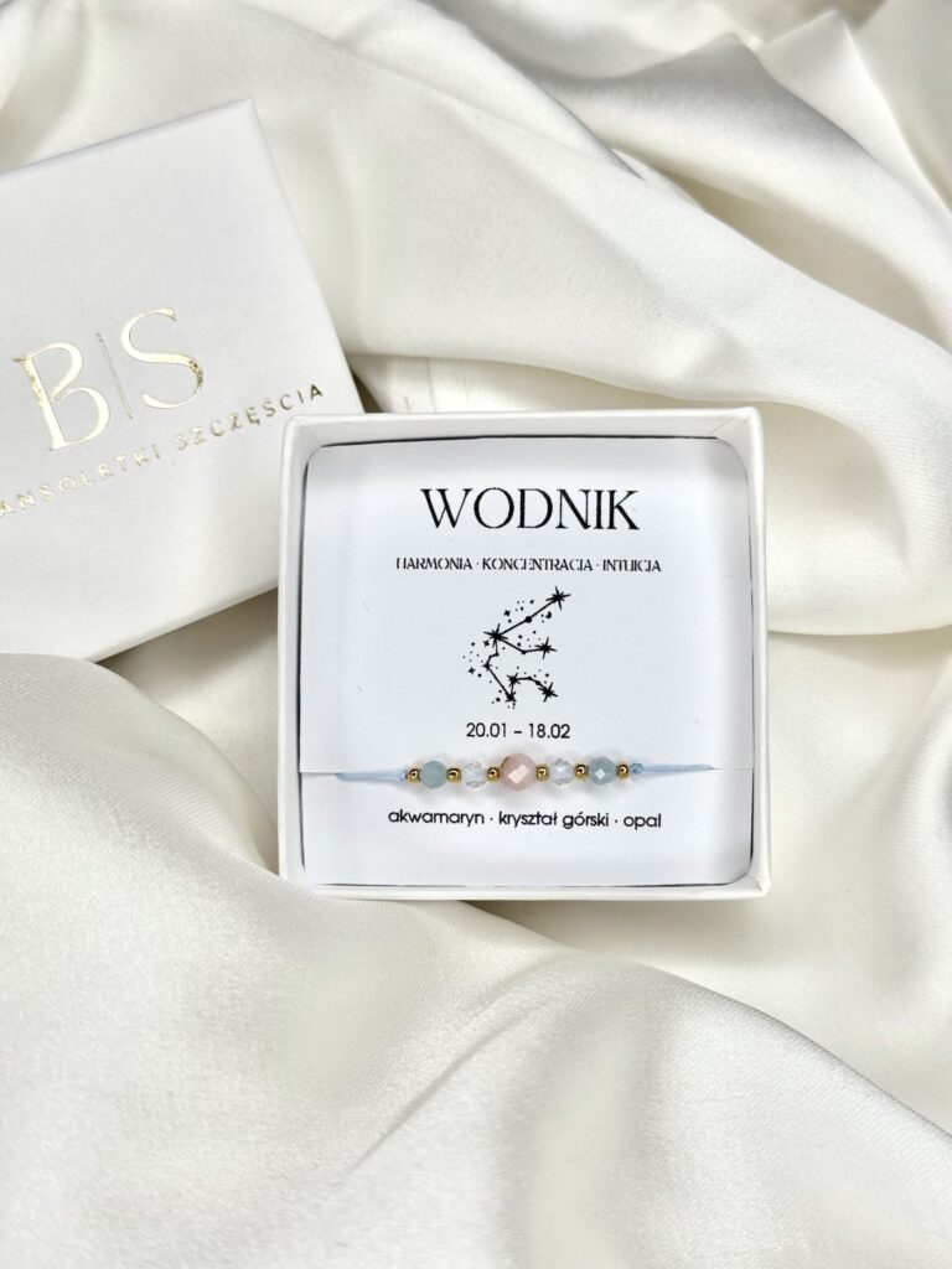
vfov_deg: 39.7
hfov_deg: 30.3
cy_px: 634
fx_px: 1760
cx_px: 476
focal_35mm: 48
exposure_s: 1/1353
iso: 80
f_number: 1.78
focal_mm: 6.76
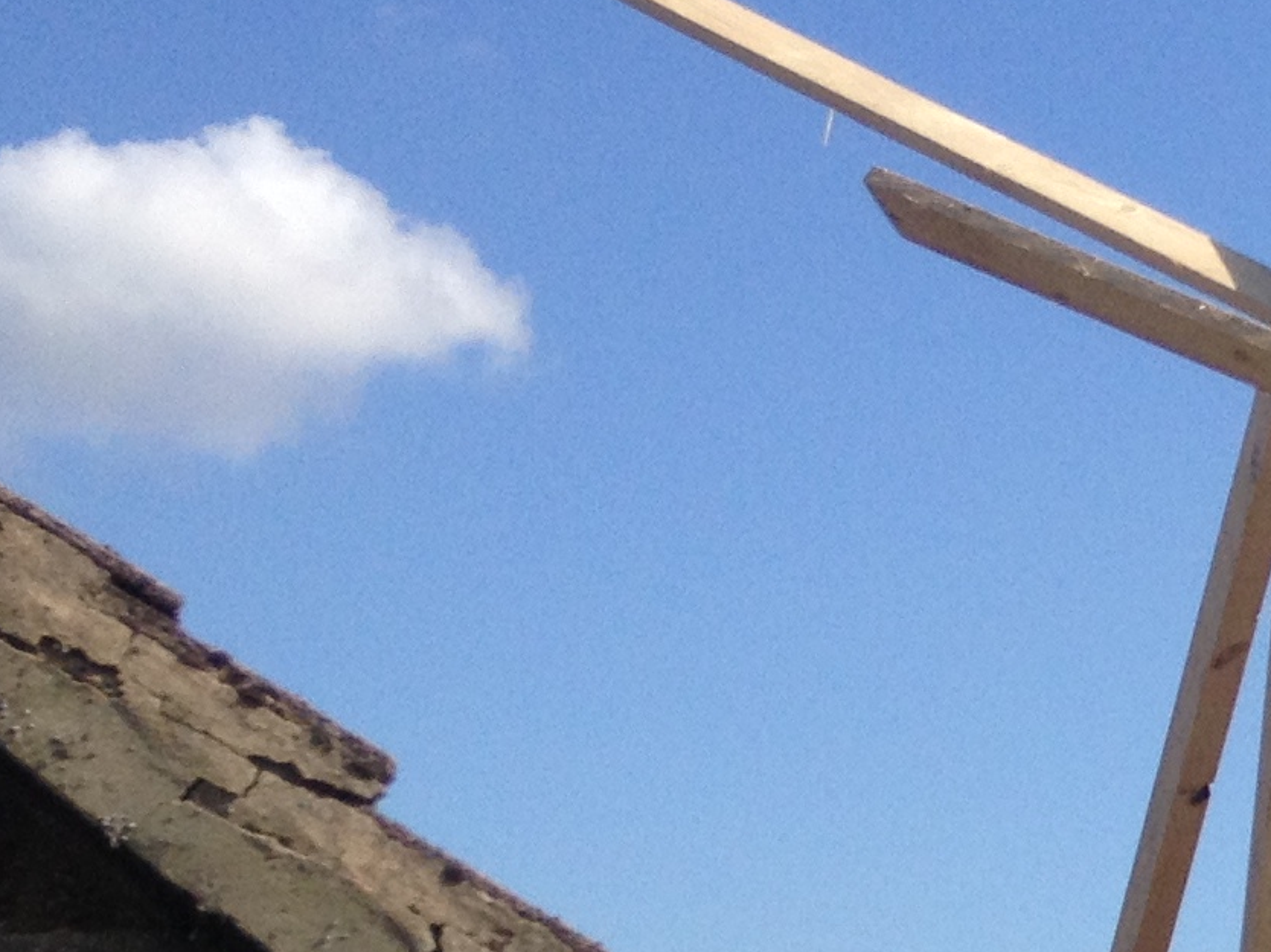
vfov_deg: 10.6
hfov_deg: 12.8
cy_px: 1234
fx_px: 5029
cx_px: 2444
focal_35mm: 137
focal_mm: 4.28
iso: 50
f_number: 2.4
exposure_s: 1/1672
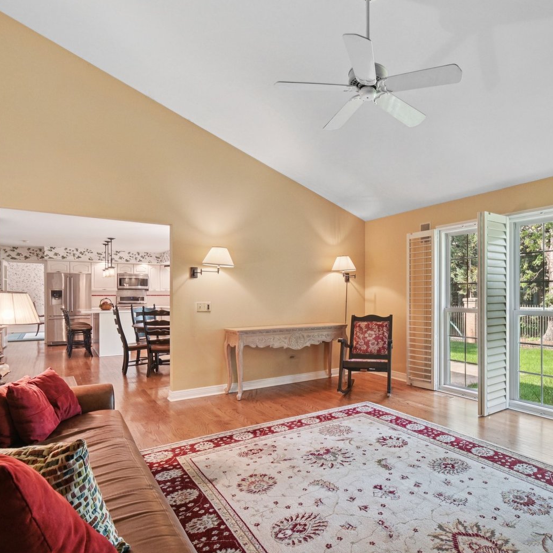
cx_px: 354
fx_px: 361
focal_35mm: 20
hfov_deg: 73.2
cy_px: 284
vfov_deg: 74.8
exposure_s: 1/15
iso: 250
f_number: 8
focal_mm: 10
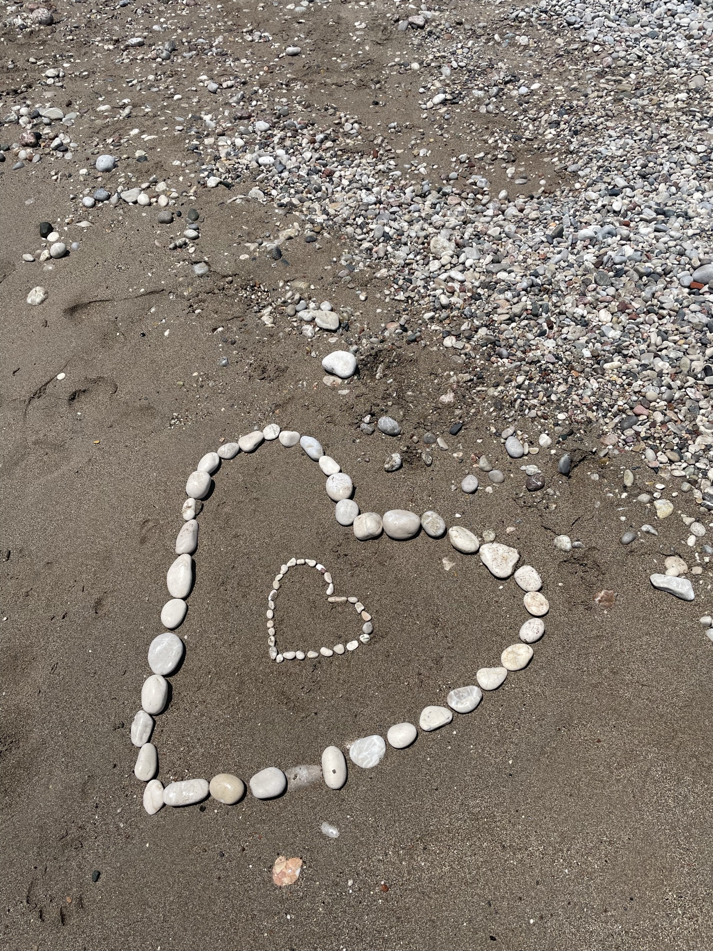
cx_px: 356
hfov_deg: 53.1
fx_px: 714
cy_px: 476
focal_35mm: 26
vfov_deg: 67.3
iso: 32
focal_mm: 4.2
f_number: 1.6
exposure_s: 1/6135
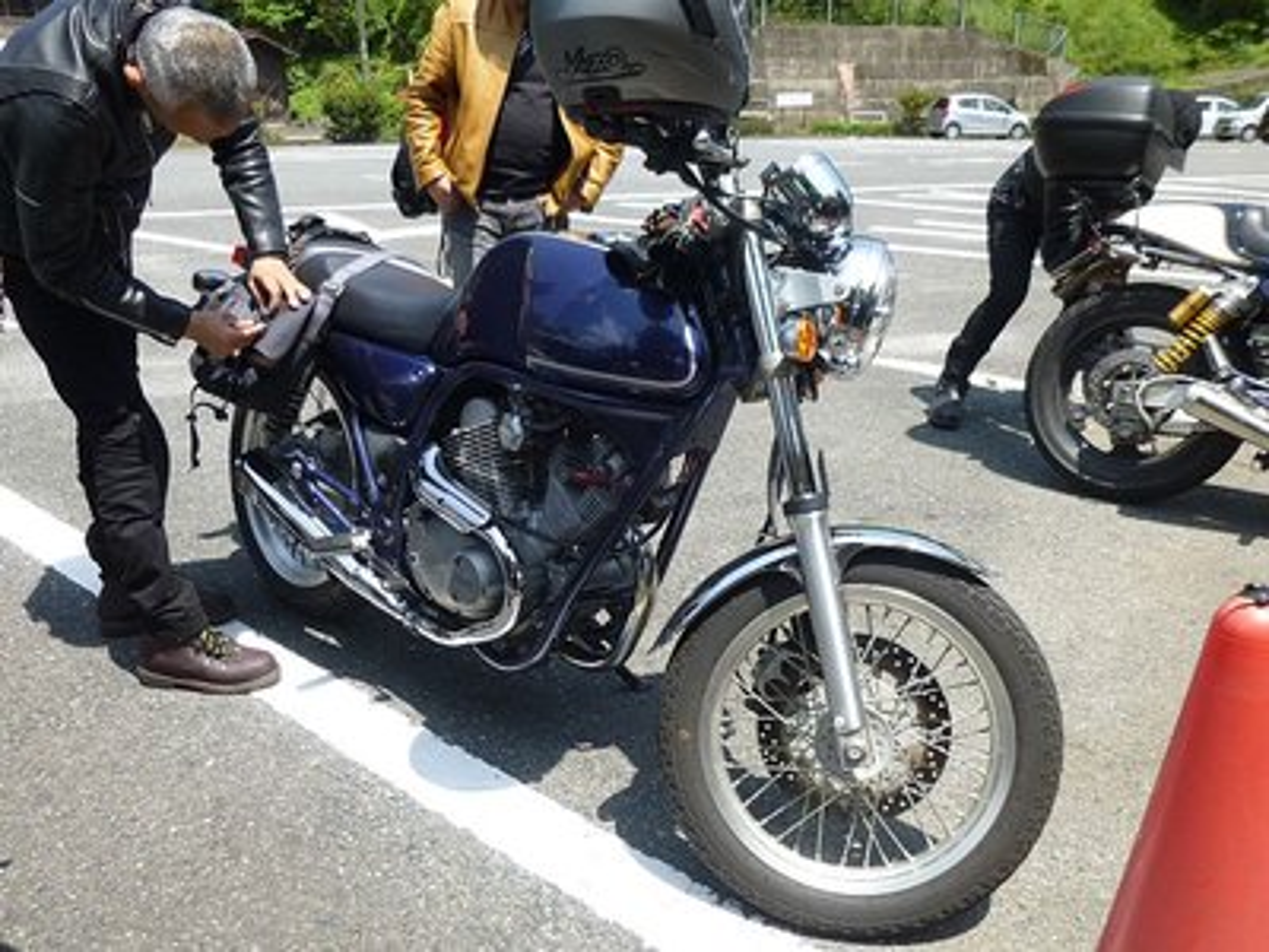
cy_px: 476
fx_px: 916
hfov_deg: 69.4
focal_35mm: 25
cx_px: 634
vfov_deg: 54.9
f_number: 3.1
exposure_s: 1/640
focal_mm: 4.5
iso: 100
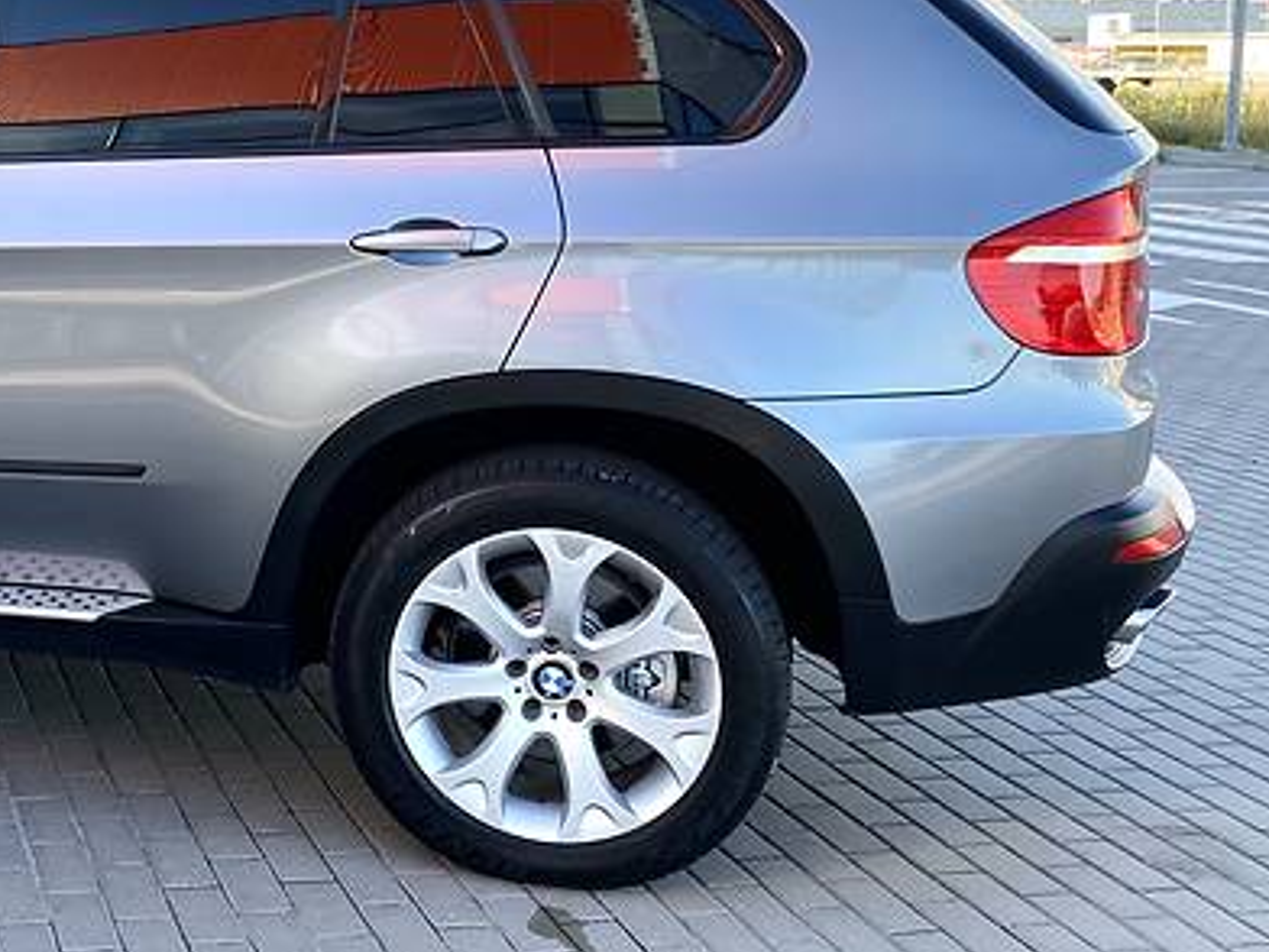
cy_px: 291
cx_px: 36
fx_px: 1943
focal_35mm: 53
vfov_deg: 27.3
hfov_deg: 33.5
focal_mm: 4.2
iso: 32
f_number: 1.8
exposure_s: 1/260
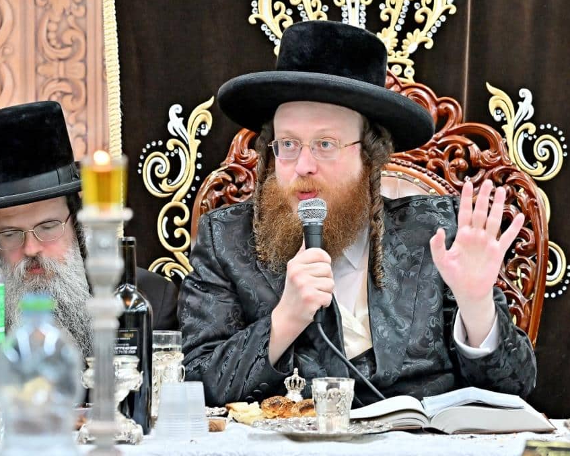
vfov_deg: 8.7
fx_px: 3004
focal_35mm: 178
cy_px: 228
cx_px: 330
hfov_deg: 10.8
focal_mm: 105
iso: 800
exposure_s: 1/160
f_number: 4
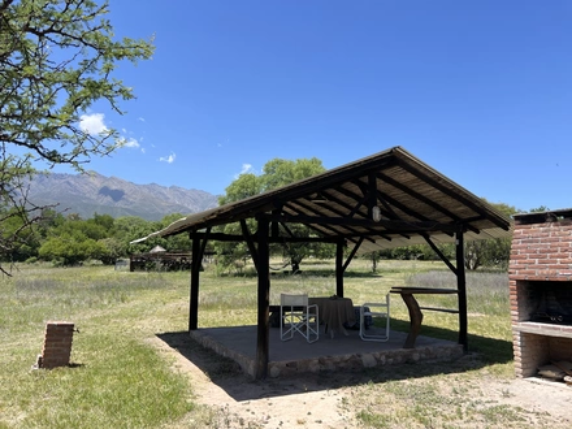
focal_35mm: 26
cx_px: 286
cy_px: 214
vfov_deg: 53.1
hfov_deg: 67.3
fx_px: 430
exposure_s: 1/2841
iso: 50
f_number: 1.5
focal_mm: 5.7
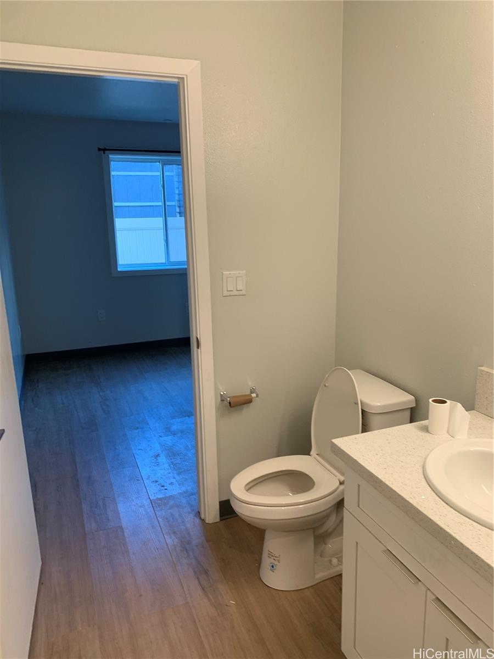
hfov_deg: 53.1
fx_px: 495
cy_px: 330
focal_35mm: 26
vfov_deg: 67.3
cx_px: 247
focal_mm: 4.25
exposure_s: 1/60
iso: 100
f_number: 1.8
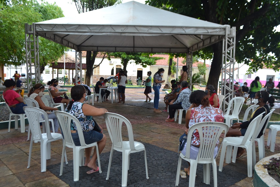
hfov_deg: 60.3
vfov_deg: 42.3
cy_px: 93
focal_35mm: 31
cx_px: 140
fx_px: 241
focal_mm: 20
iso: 400
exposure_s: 1/125
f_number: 5.6
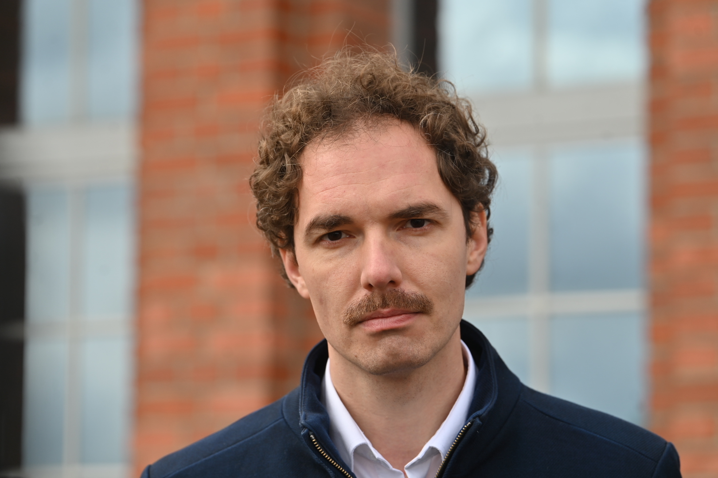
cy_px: 239
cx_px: 359
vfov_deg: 9.8
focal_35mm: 140
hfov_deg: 14.7
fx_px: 2792
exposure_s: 1/400
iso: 100
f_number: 5
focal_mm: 140
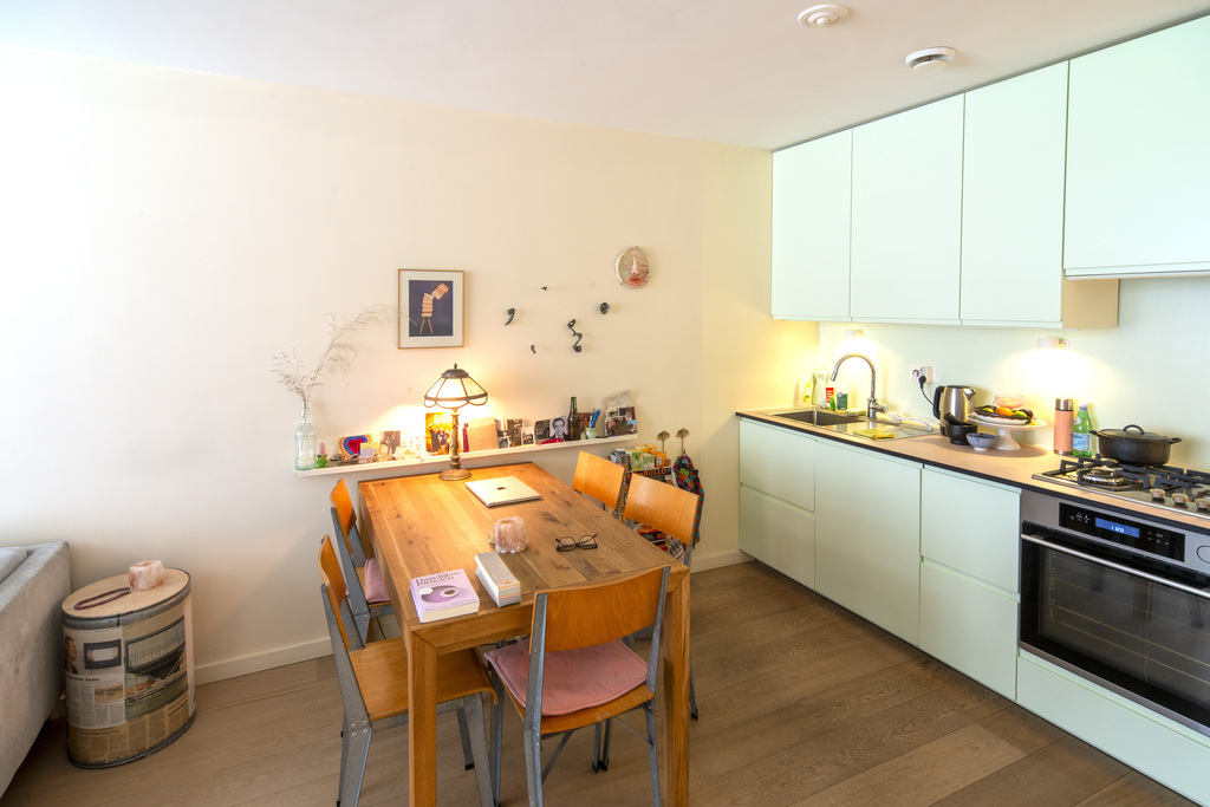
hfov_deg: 90.0
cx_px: 605
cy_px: 404
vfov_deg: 67.4
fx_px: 605
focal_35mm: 18
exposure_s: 1.5
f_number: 11
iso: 400
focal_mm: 18
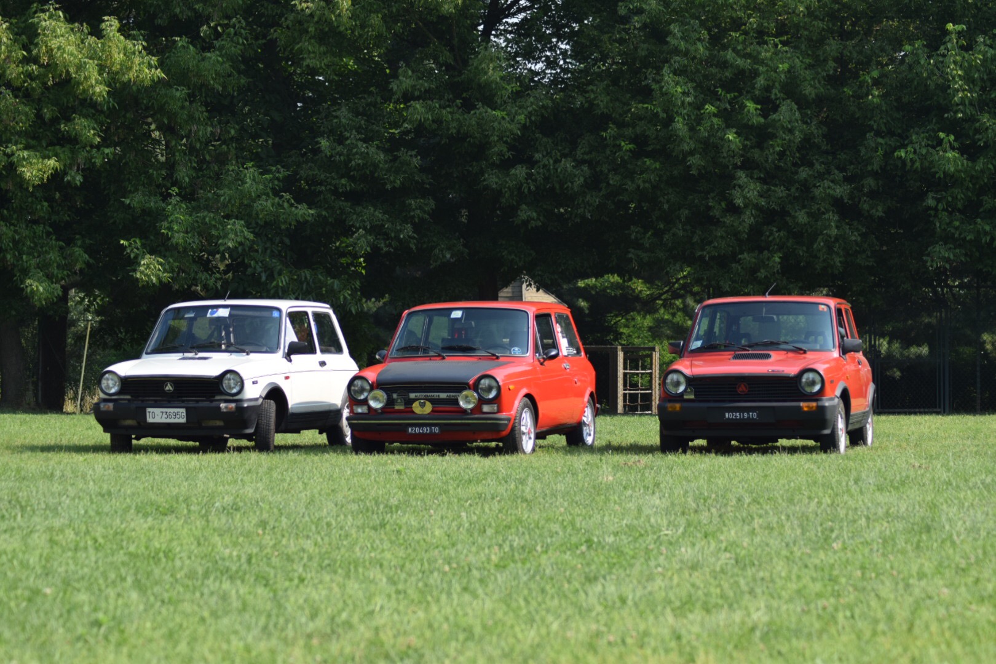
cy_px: 332
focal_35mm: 123
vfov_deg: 11.1
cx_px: 498
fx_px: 3403
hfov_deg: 16.7
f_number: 6.3
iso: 200
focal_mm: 82
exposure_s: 1/640
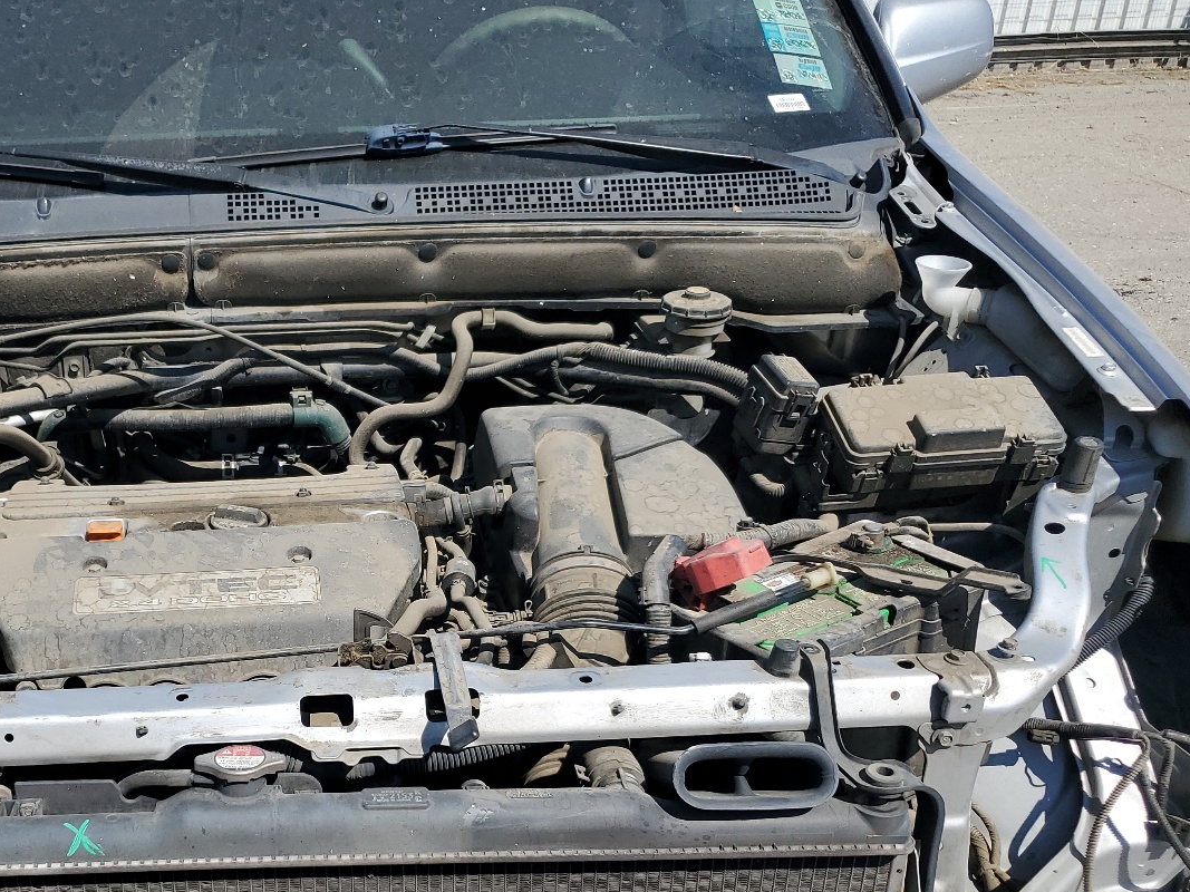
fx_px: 1341
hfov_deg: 46.6
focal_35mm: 39
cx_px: 336
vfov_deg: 36.2
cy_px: 641
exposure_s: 1/3333
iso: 50
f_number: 1.5
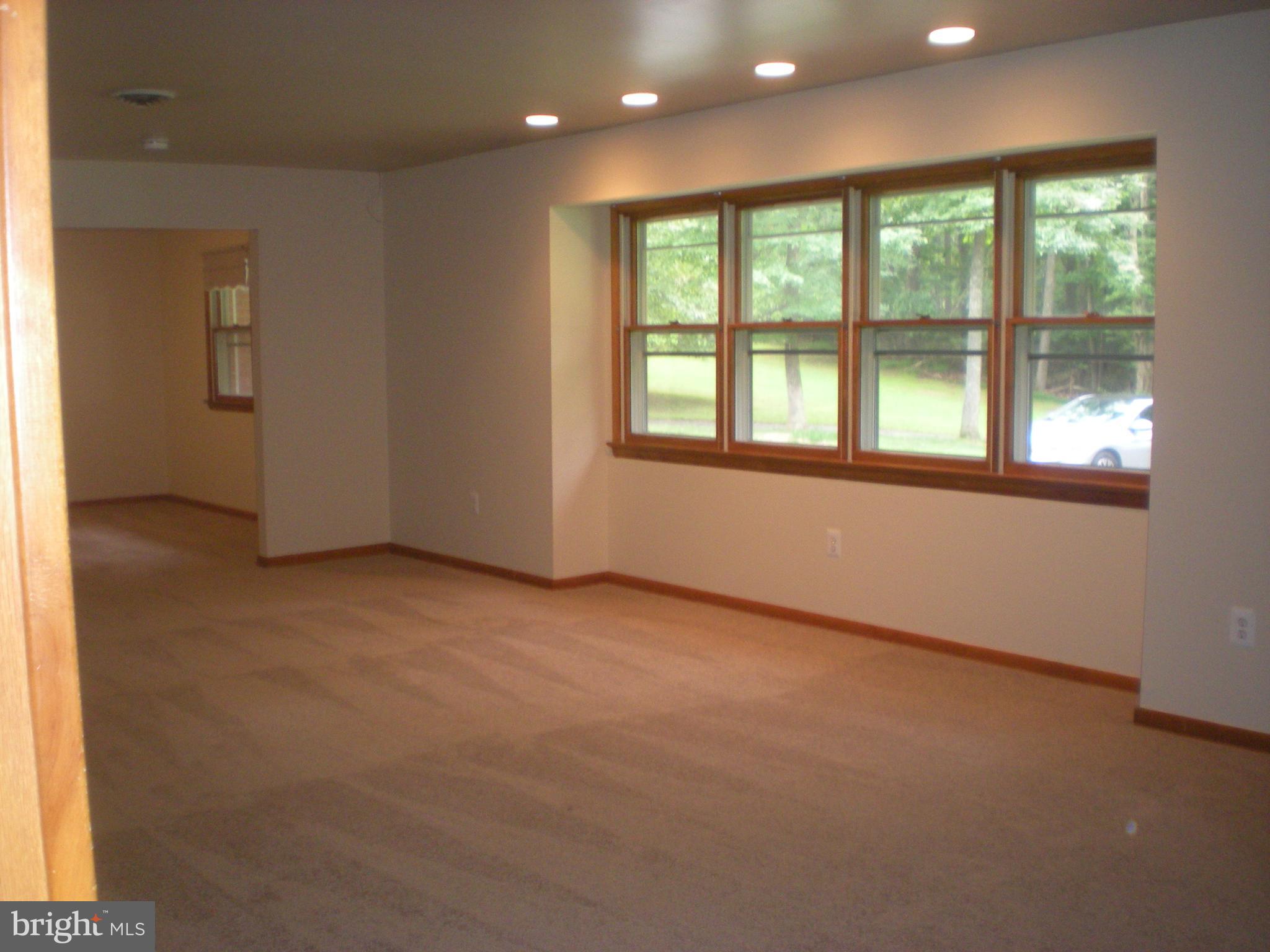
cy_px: 476
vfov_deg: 37.7
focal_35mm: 38
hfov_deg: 49.0
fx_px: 1394
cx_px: 635
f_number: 3.1
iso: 226
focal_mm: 6.3
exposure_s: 1/30
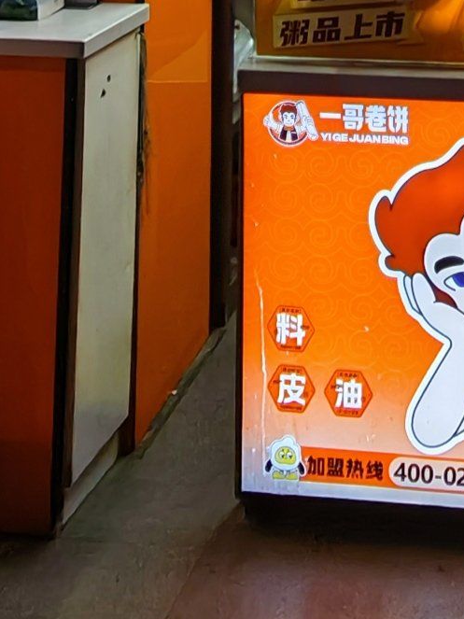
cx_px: 567
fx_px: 1251
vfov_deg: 21.0
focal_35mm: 70
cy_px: -429
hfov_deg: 19.7
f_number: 2
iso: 50
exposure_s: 1/100
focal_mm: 1.82
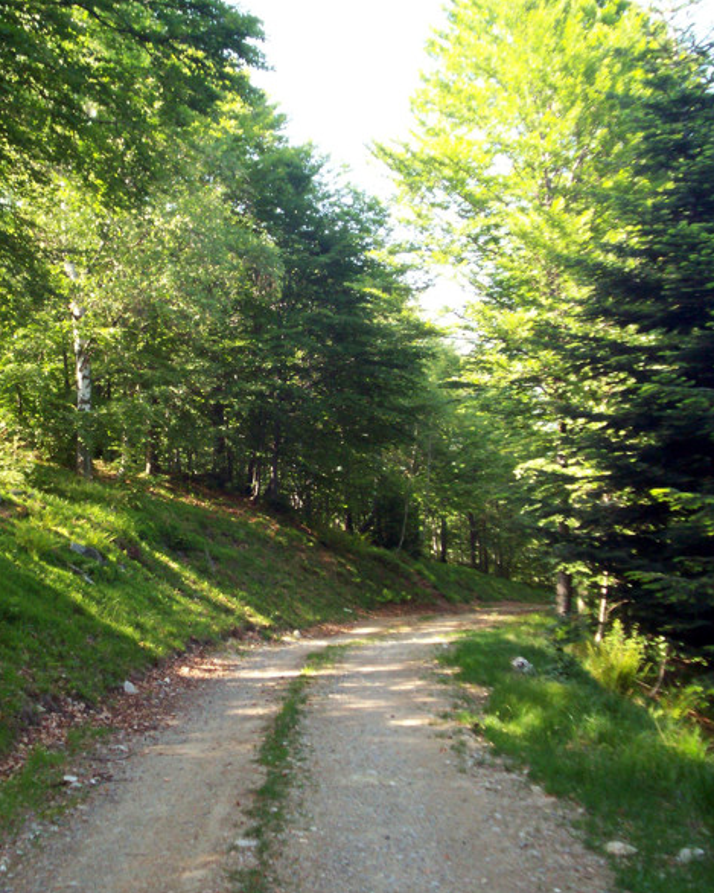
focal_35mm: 48
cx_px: 204
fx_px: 1268
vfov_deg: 38.8
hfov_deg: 31.1
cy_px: 443
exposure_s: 1/64
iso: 140
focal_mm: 5.9
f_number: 4.5
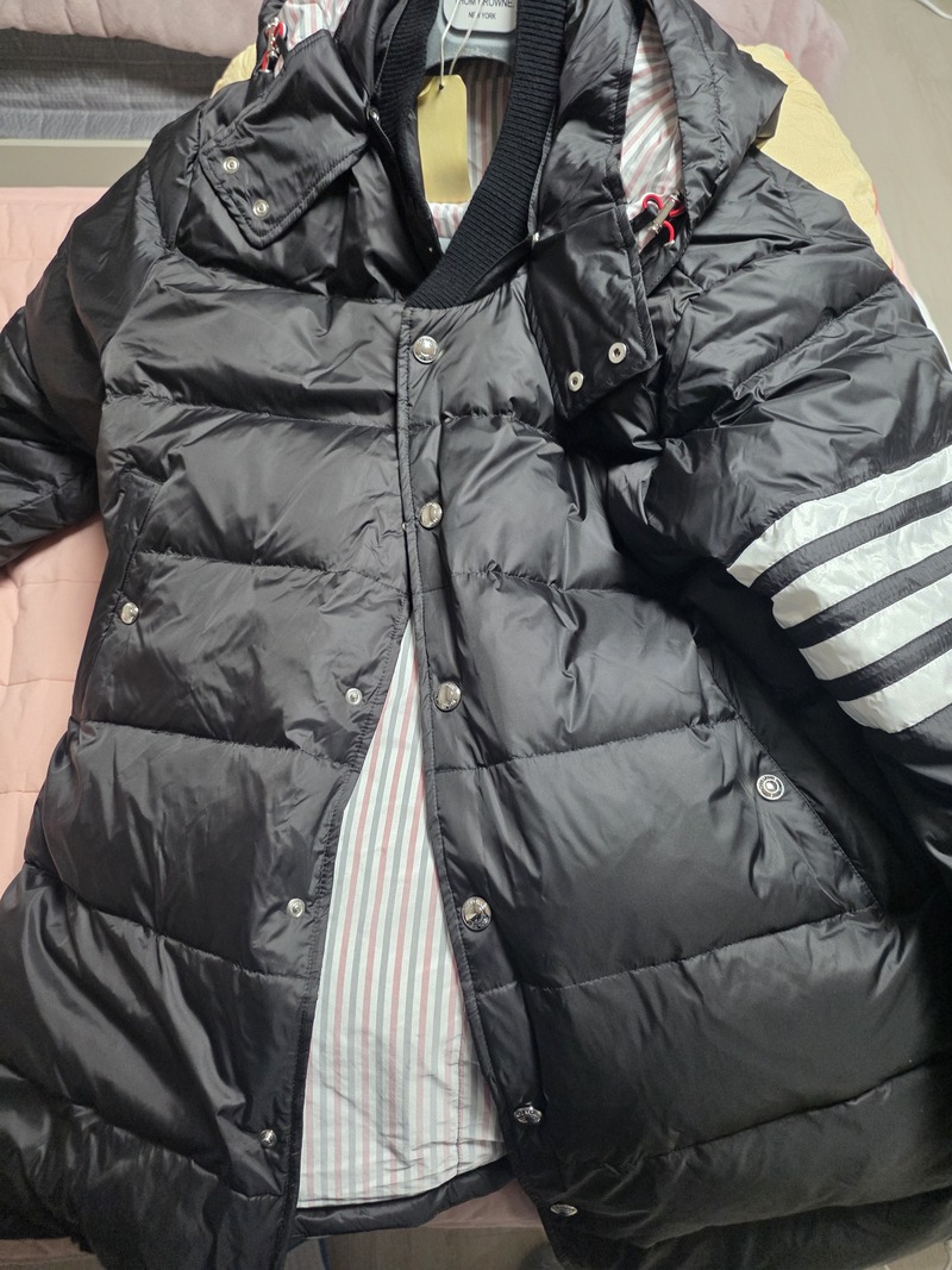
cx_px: 476
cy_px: 635
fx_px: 844
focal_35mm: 23
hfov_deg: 58.9
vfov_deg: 73.9
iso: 640
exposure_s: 1/120
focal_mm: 6.25
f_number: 1.7
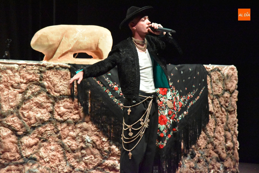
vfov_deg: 6.6
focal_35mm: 210
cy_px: 86
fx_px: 1512
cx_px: 130
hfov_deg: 9.8
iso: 12800
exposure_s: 1/80
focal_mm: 140
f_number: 5.6
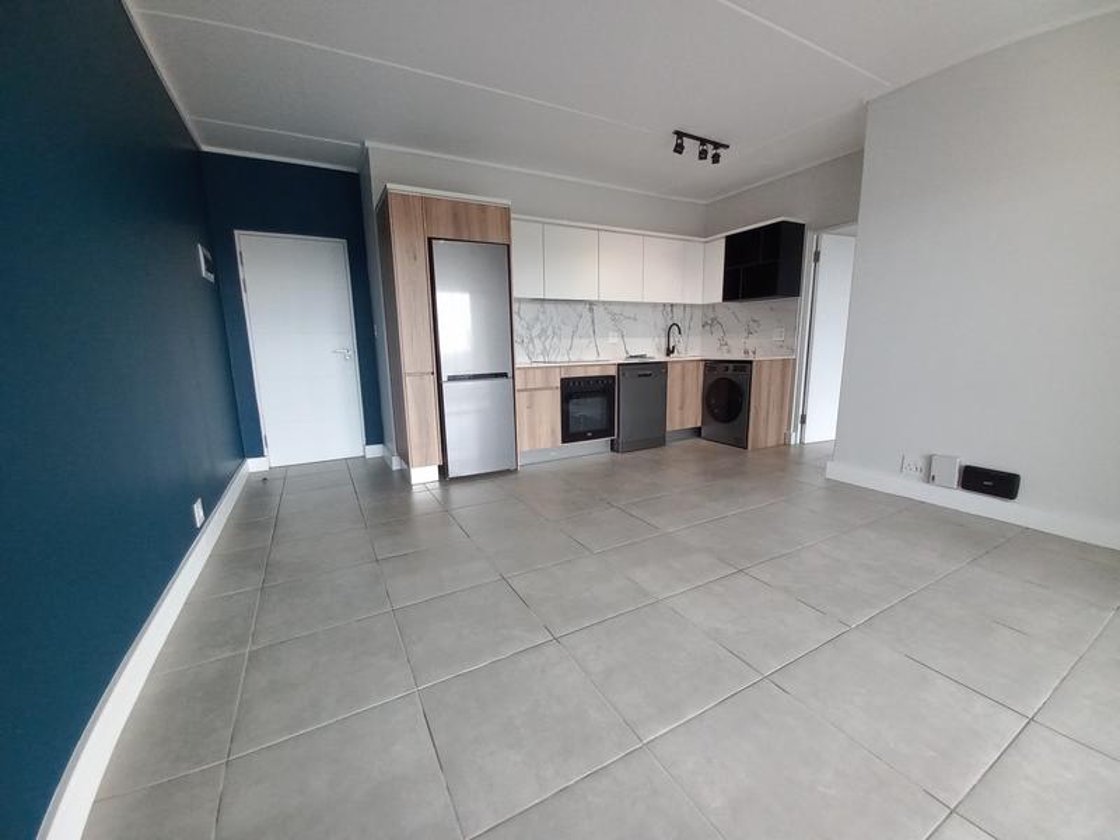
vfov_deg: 89.9
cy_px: 420
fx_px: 421
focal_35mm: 13
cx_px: 560
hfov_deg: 106.2
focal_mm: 1.42
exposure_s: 1/50
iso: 80
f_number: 2.2
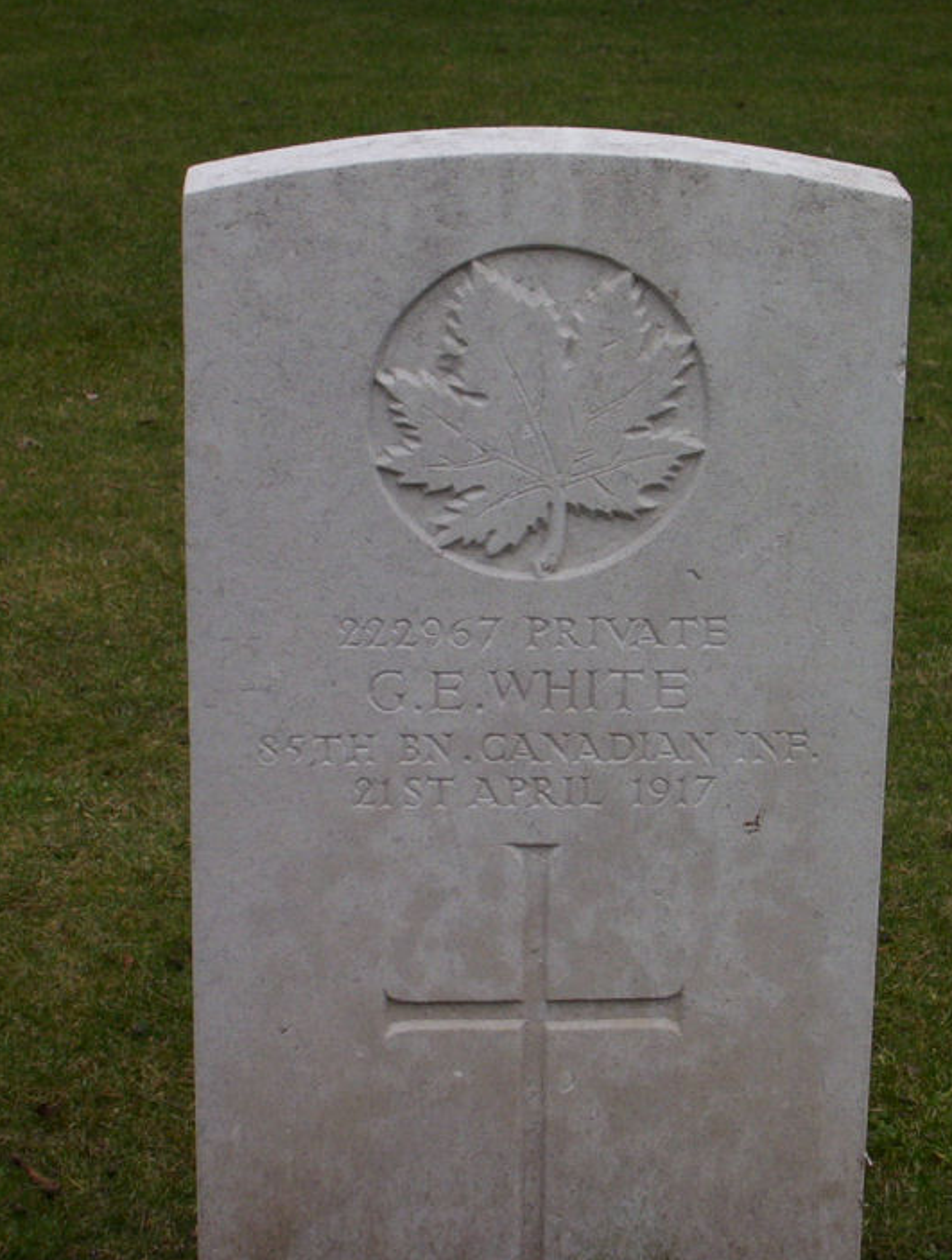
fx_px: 4121
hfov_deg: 13.2
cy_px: 683
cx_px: 489
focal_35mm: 113
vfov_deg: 17.4
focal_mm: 13.24
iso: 100
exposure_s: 1/349
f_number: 4.07
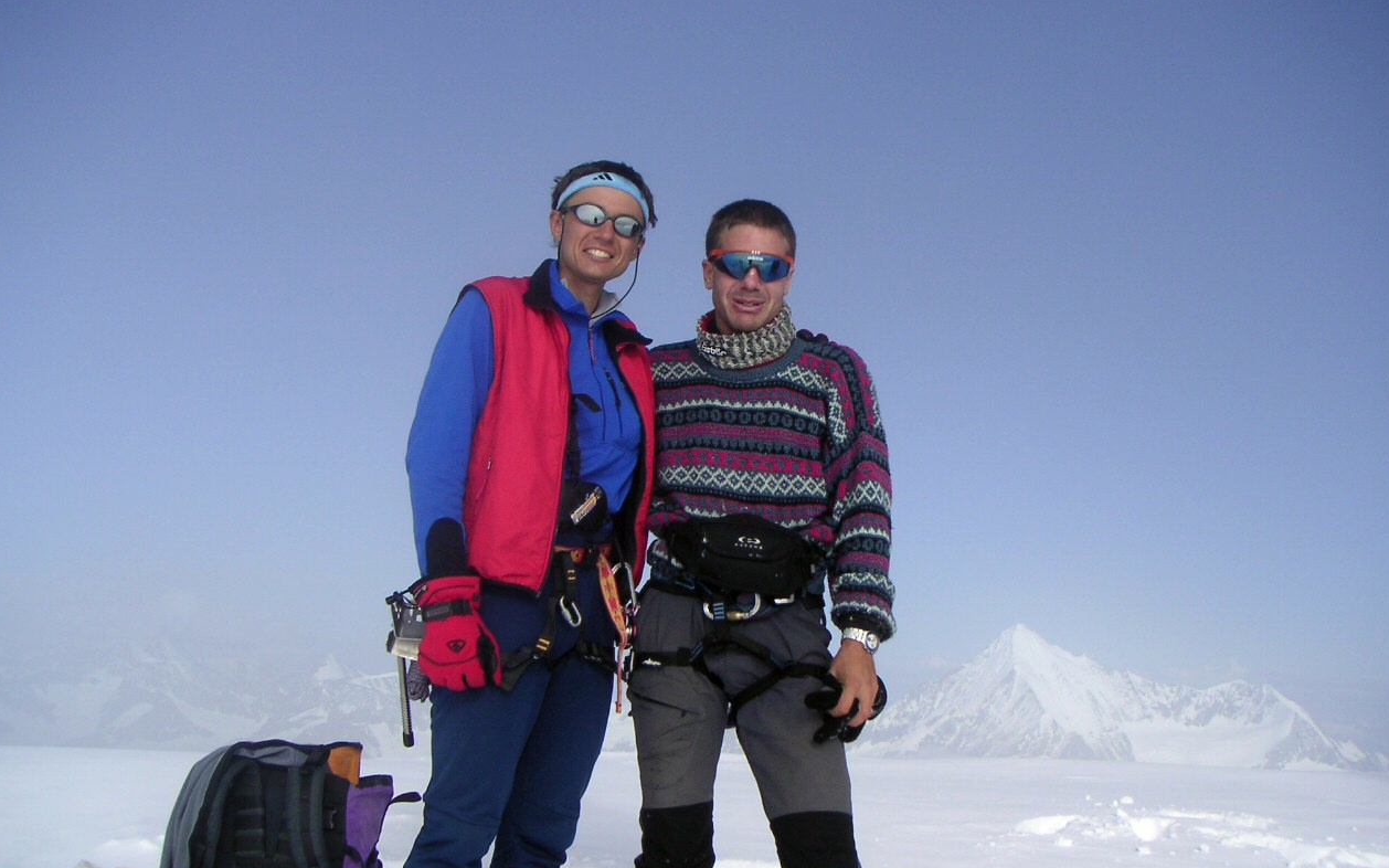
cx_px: 703
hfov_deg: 48.2
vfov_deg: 31.2
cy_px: 435
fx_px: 1552
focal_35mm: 41
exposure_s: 1/250
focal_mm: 6
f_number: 6.7
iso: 50
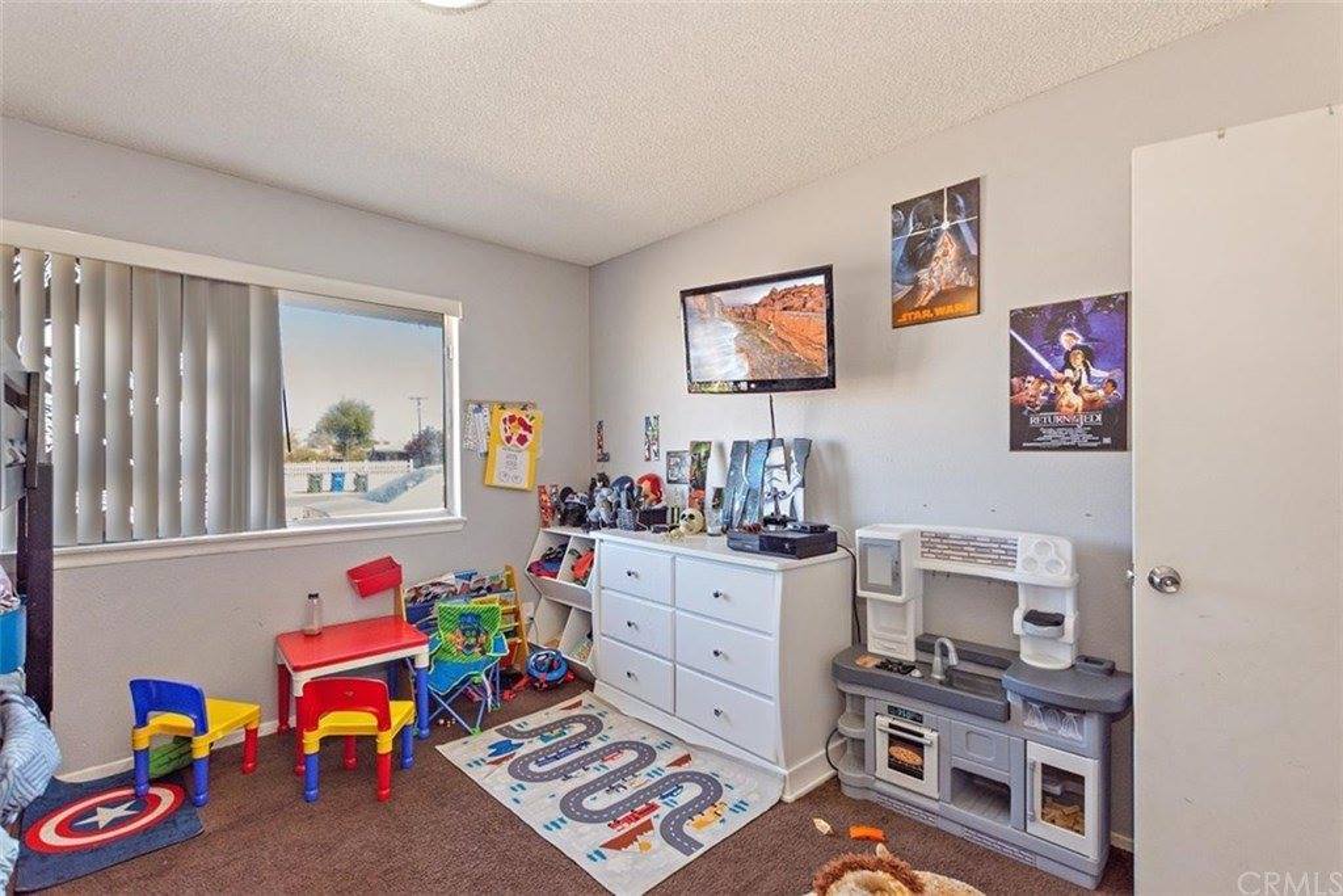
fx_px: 560
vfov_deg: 77.3
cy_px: 448
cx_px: 672
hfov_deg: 100.4
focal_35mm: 15
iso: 125
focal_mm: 10
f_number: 4.5
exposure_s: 1/50
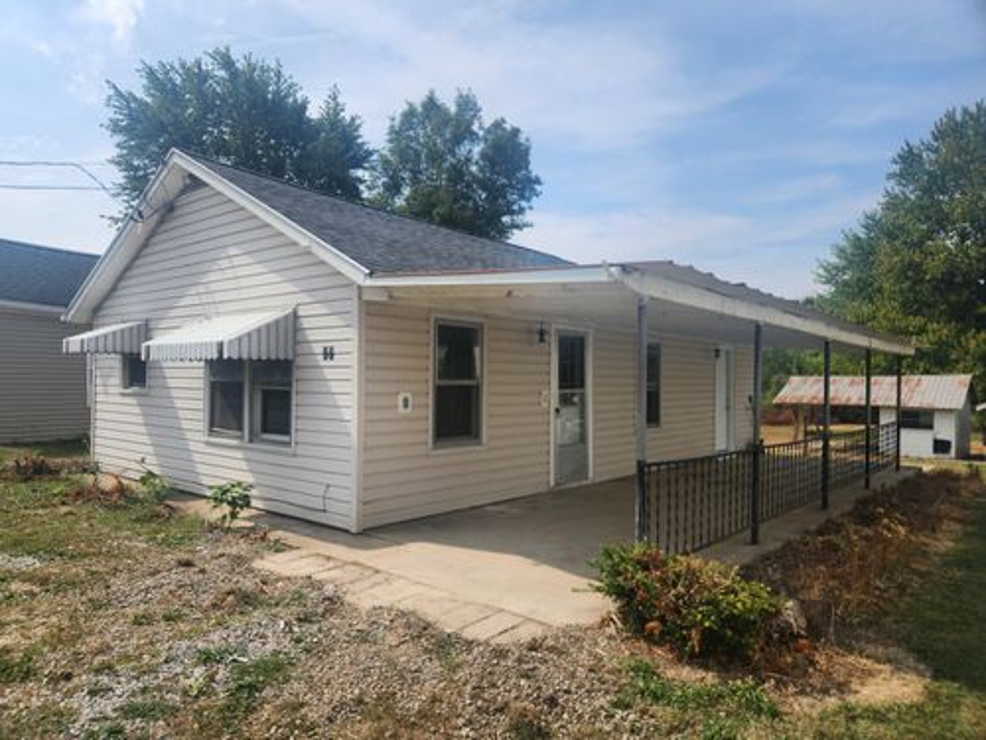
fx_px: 655
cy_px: 370
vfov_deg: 58.9
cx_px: 493
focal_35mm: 23
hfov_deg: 73.9
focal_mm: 5.4
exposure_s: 1/2066
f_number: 1.8
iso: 20
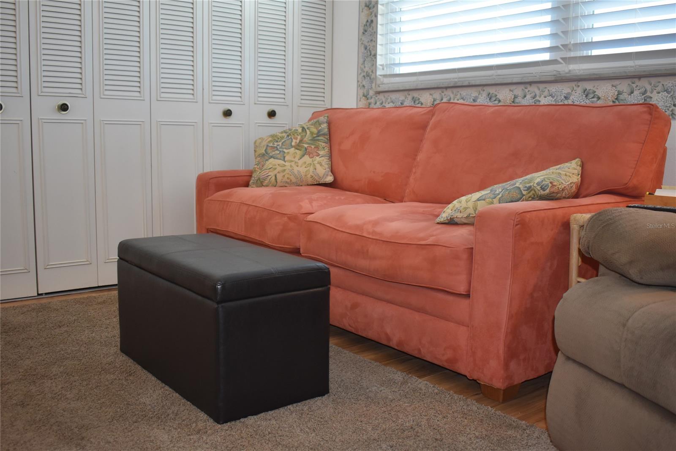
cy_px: 226
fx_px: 648
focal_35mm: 34
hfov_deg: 55.1
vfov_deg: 38.3
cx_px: 338
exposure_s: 1/125
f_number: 3.8
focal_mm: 23
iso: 800
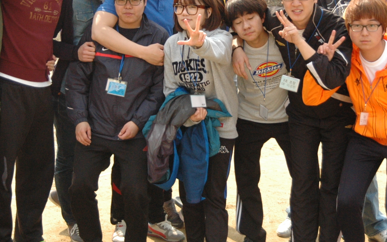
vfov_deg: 15.3
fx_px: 897
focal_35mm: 85
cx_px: 219
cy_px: 77
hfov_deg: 24.3
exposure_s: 1/3200
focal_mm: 30
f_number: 2.8
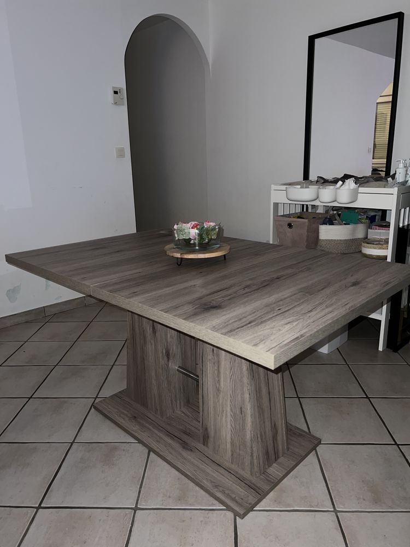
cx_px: 205
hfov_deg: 53.1
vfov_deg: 67.3
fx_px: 411
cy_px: 274
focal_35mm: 26
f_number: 1.5
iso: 64
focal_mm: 5.7
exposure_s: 1/10
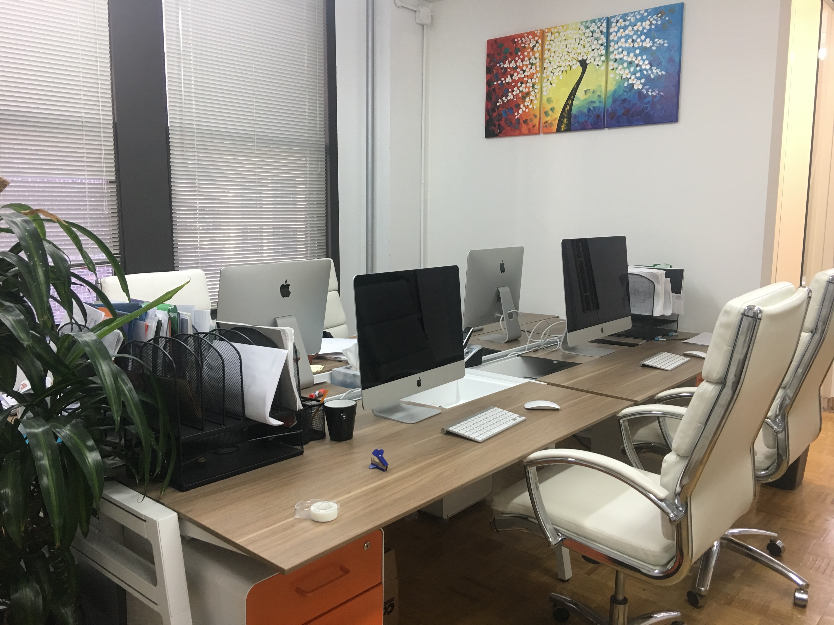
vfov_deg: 48.2
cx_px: 417
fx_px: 699
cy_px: 312
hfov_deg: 61.7
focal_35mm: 29
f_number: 2.2
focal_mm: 4.15
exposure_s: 1/15
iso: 40
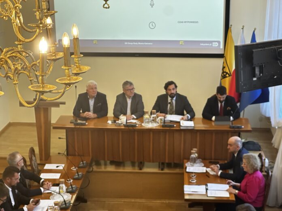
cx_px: 141
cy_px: 106
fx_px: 627
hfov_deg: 25.3
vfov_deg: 19.1
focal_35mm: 77
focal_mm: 9
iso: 200
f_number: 2.8
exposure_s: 1/60
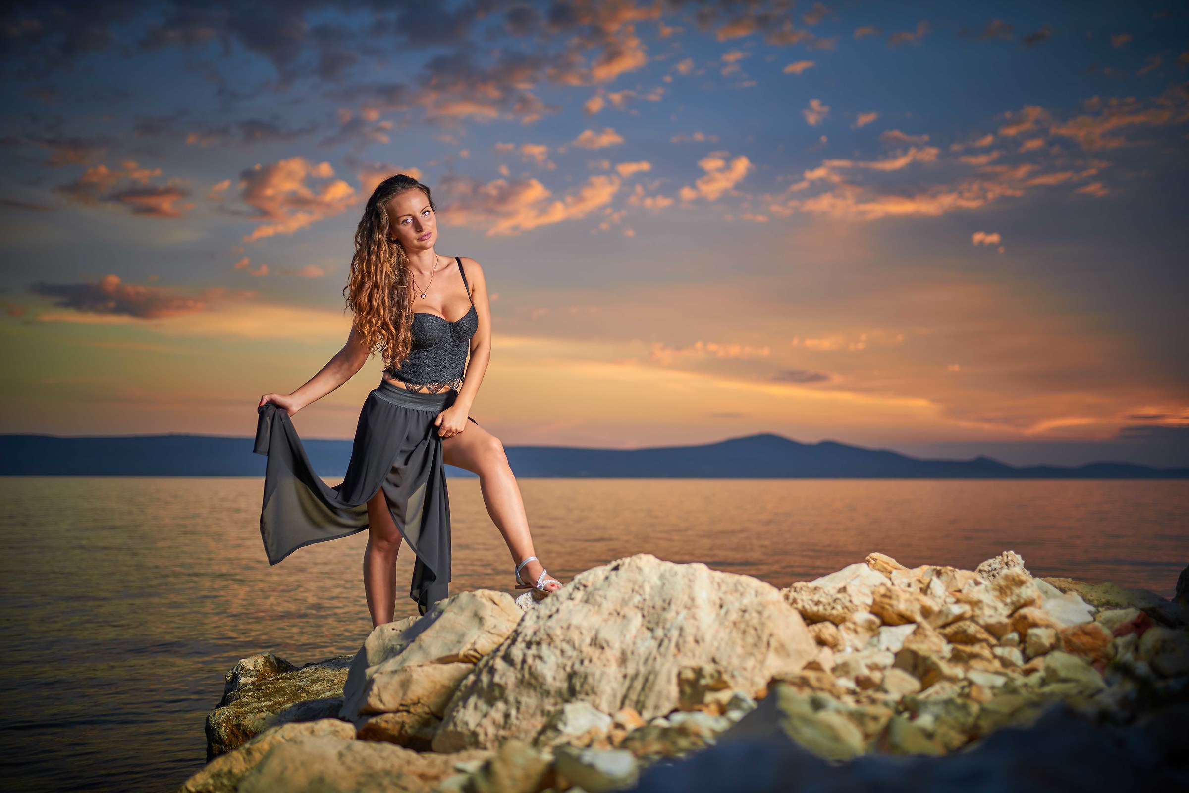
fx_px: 1156
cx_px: 594
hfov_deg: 54.4
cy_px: 396
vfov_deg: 37.9
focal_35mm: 35
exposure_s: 1/800
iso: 100
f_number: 1.4
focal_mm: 35
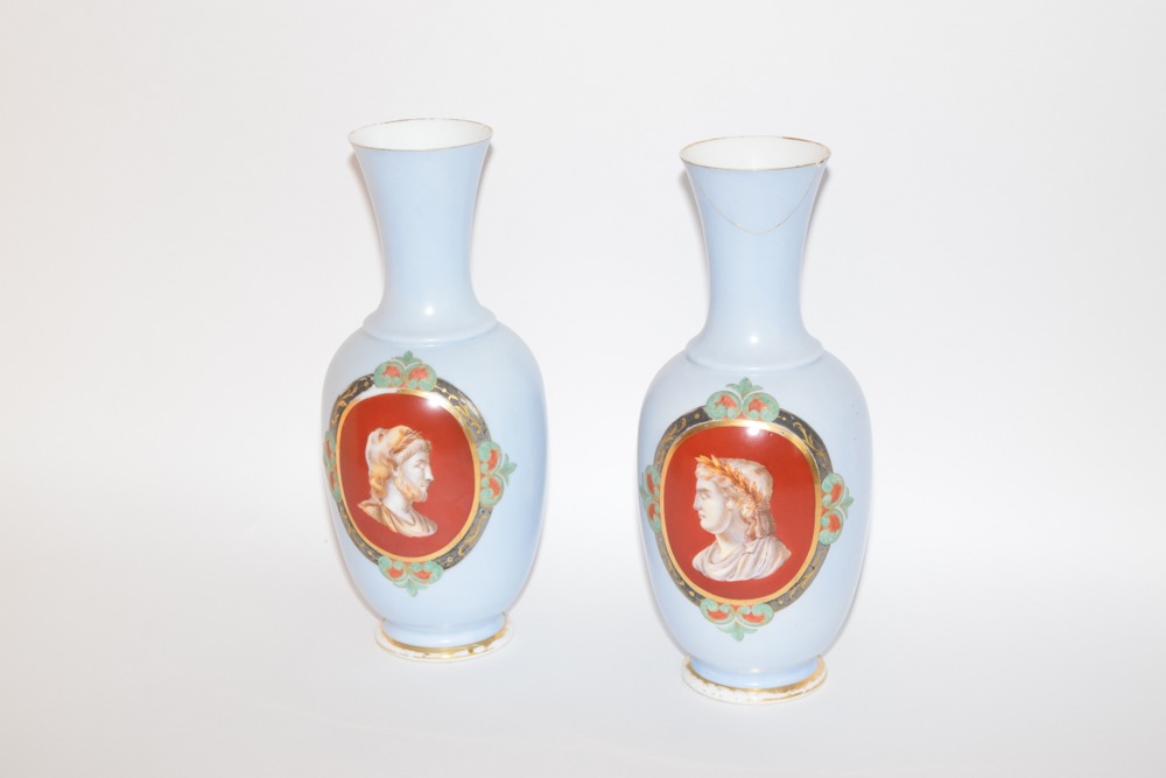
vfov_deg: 16.6
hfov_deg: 24.6
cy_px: 389
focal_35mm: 82
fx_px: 2672
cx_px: 583
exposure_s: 1/60
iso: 1400
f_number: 5.6
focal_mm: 55
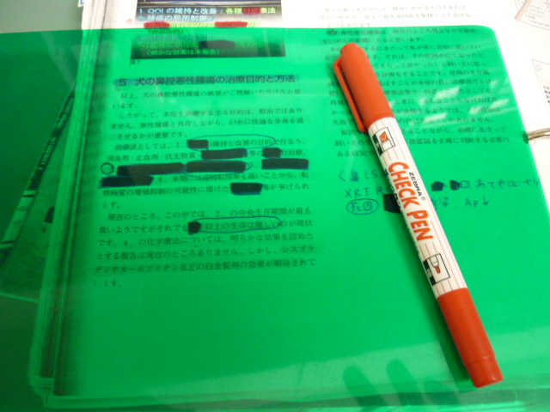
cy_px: 206
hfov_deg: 55.4
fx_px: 524
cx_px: 275
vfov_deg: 42.9
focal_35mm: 33
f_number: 2.8
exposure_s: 1/20
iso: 200
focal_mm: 5.5
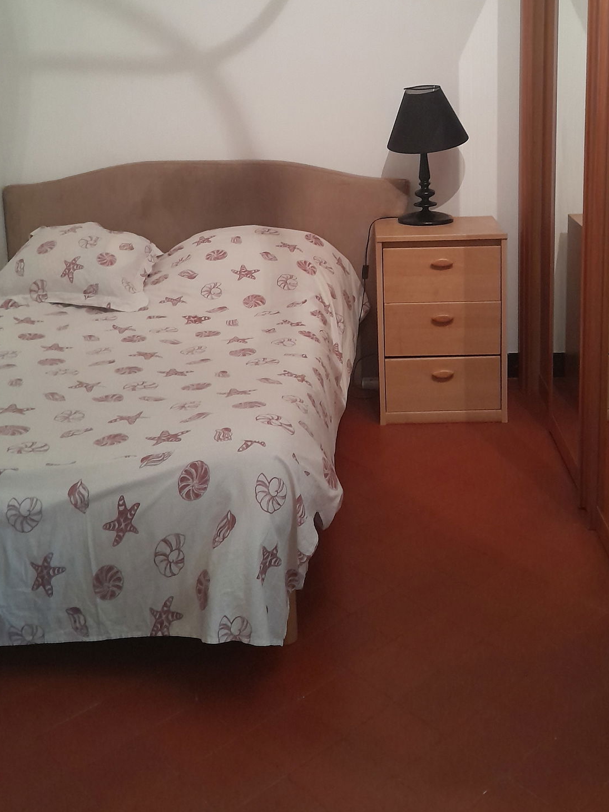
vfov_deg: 47.8
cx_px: 368
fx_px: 891
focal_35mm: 38
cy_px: 243
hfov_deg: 37.6
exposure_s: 1/20
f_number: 1.8
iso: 1000
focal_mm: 3.98
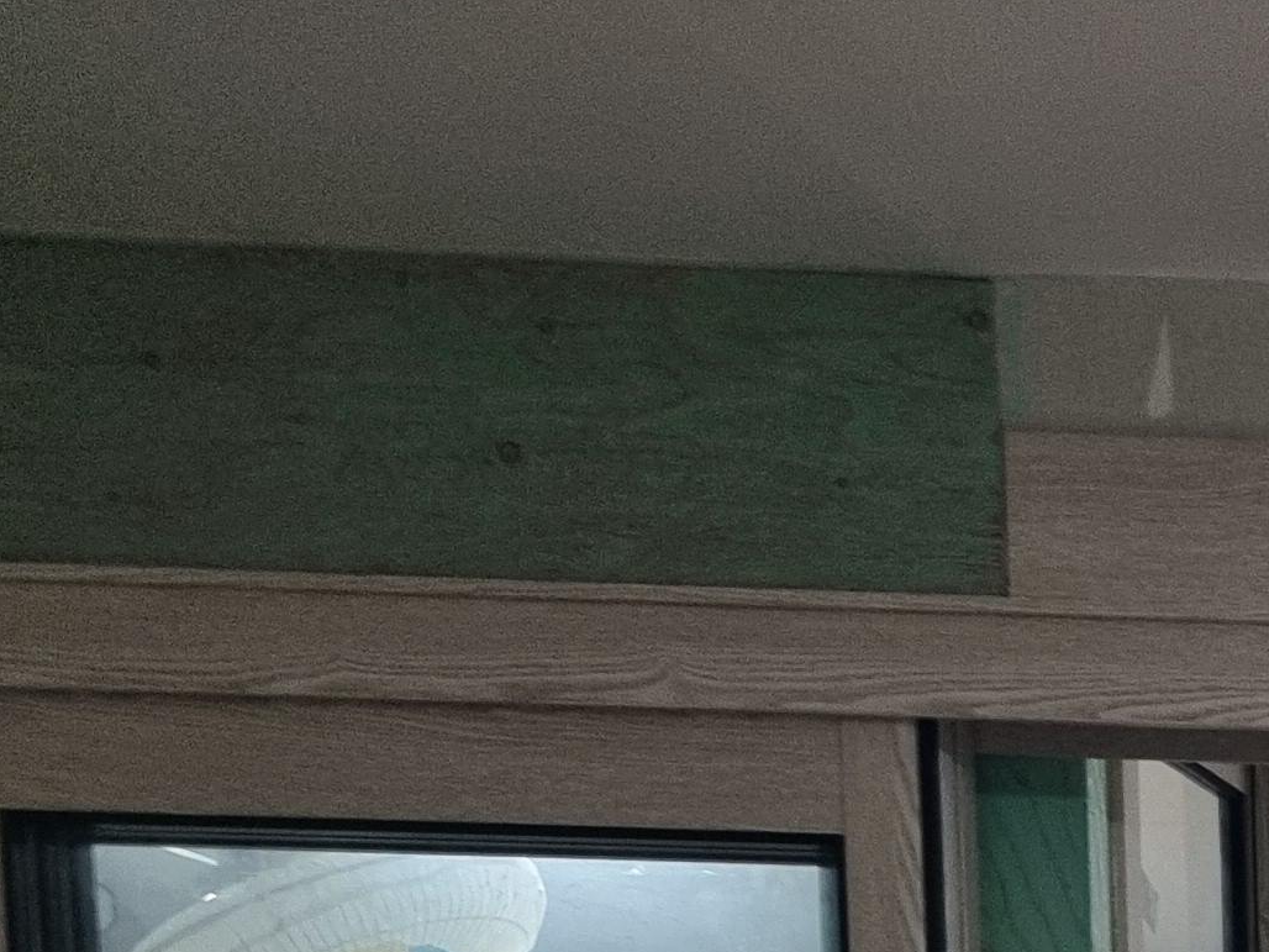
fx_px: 3739
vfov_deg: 12.8
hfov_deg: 15.8
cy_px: 1860
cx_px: 2424
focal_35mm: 102
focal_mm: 5.4
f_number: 1.8
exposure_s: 1/120
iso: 250
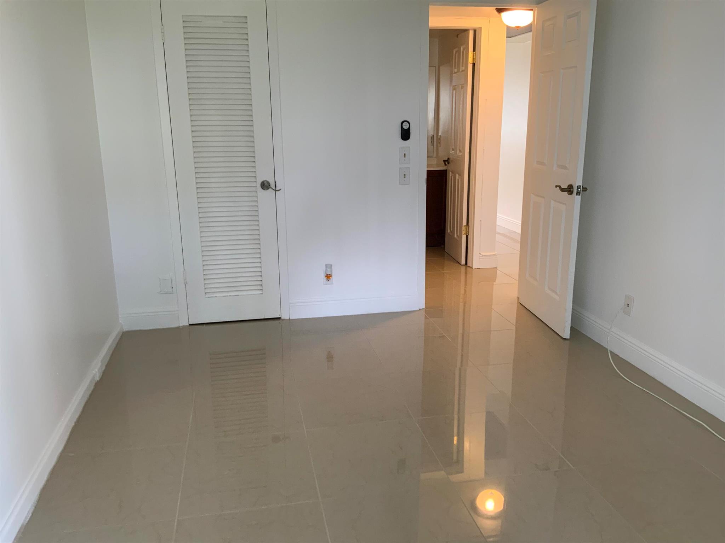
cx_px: 362
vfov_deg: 48.2
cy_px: 272
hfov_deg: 61.7
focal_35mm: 29
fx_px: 607
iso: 80
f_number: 1.8
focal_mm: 3
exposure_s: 1/60
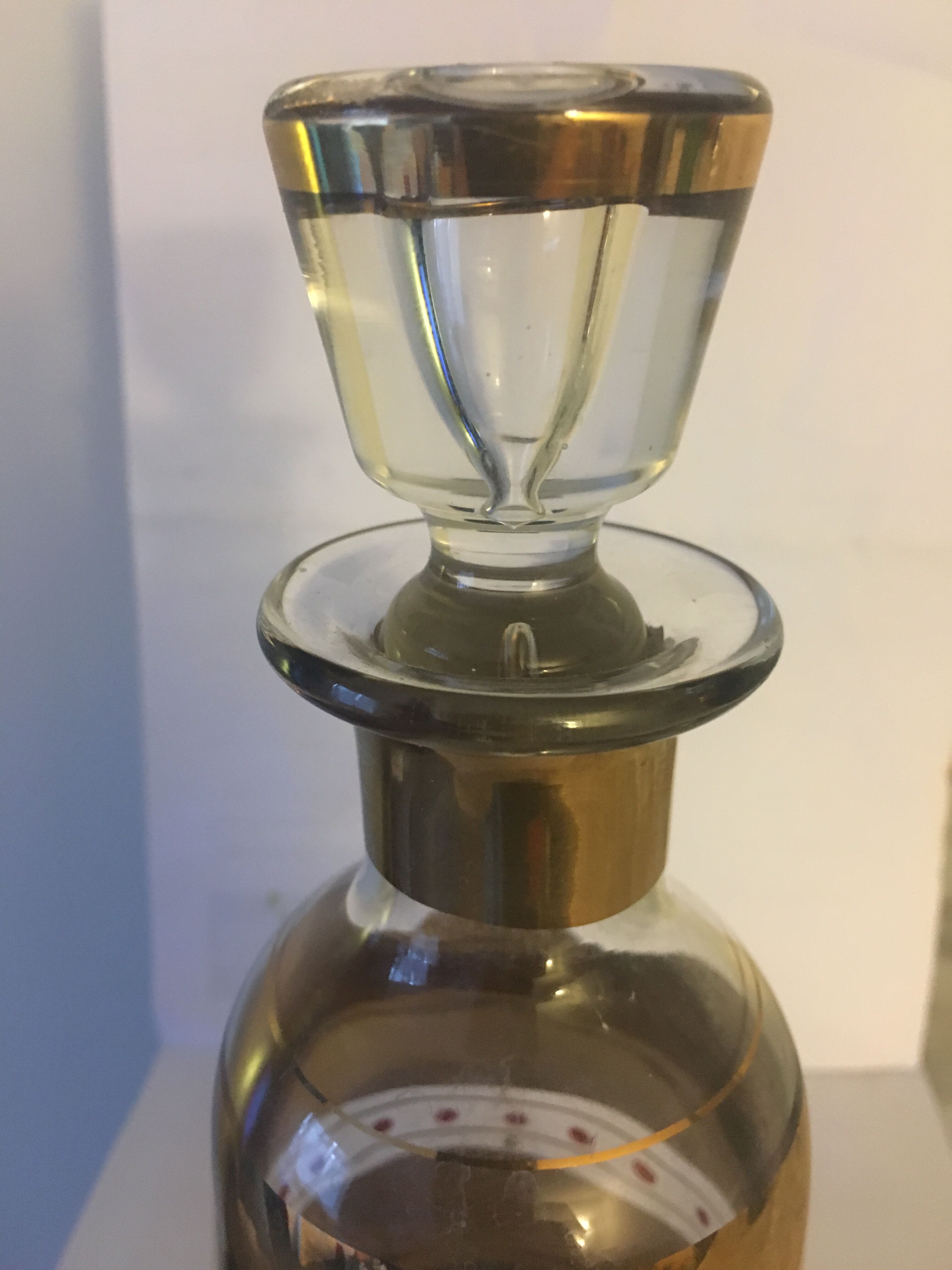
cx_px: 476
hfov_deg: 48.2
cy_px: 635
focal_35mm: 29
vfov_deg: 61.7
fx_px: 1063
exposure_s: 1/17
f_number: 2.2
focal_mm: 4.15
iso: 400
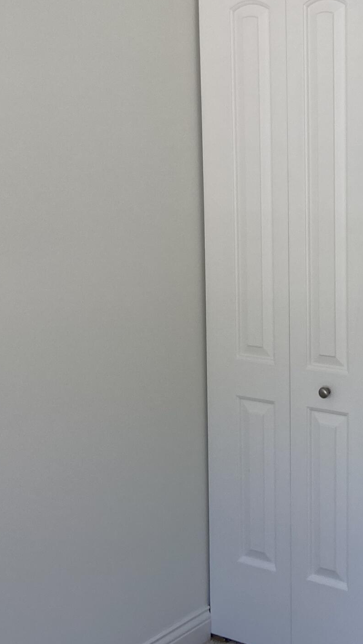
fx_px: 1026
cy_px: 250
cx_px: 407
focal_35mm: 60
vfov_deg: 34.7
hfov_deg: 19.2
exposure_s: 1/189
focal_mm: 4.25
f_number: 1.8
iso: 32
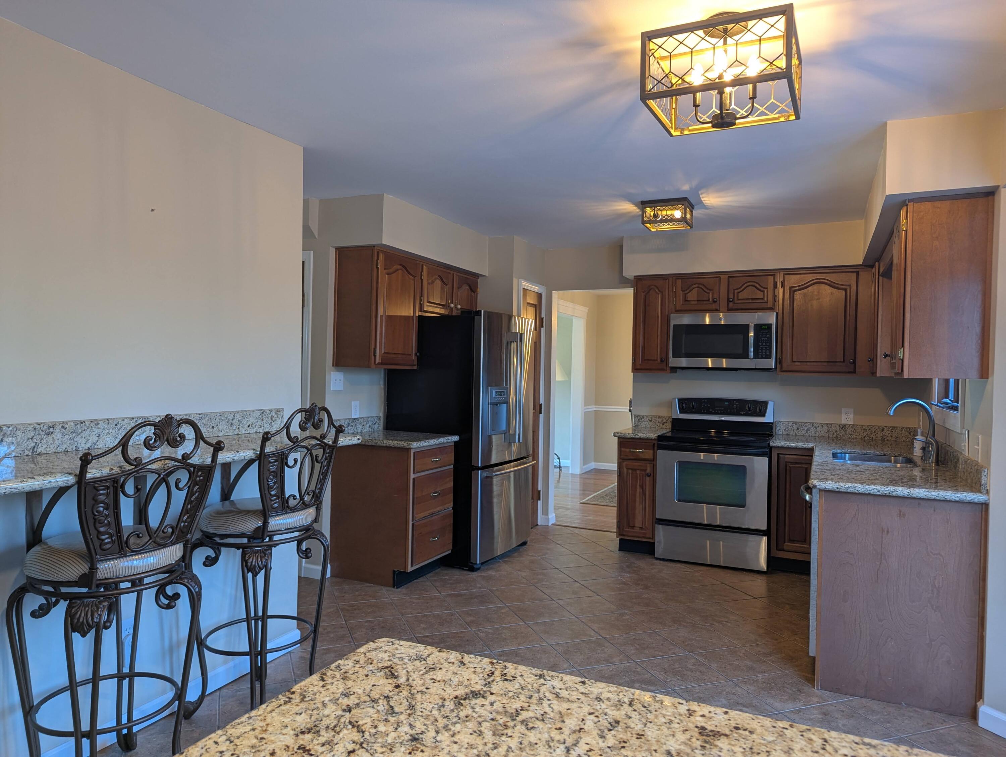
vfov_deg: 56.9
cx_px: 503
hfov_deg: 71.5
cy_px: 378
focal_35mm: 24
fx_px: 698
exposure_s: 1/24
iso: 51
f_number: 1.85
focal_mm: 6.81
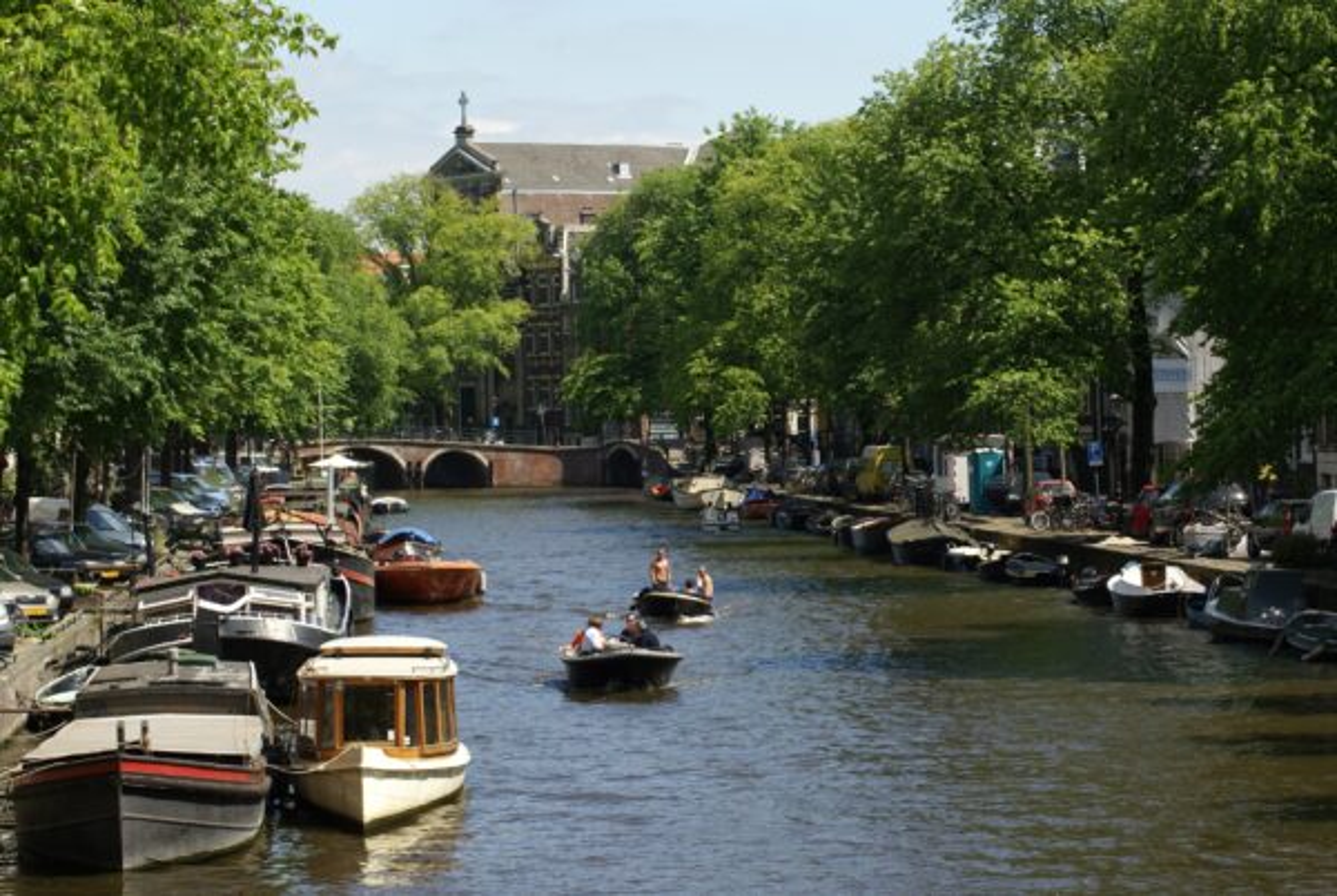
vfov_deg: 13.1
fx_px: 3905
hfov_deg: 19.4
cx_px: 668
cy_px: 448
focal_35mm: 105
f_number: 8
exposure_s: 1/160
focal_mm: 70
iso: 100
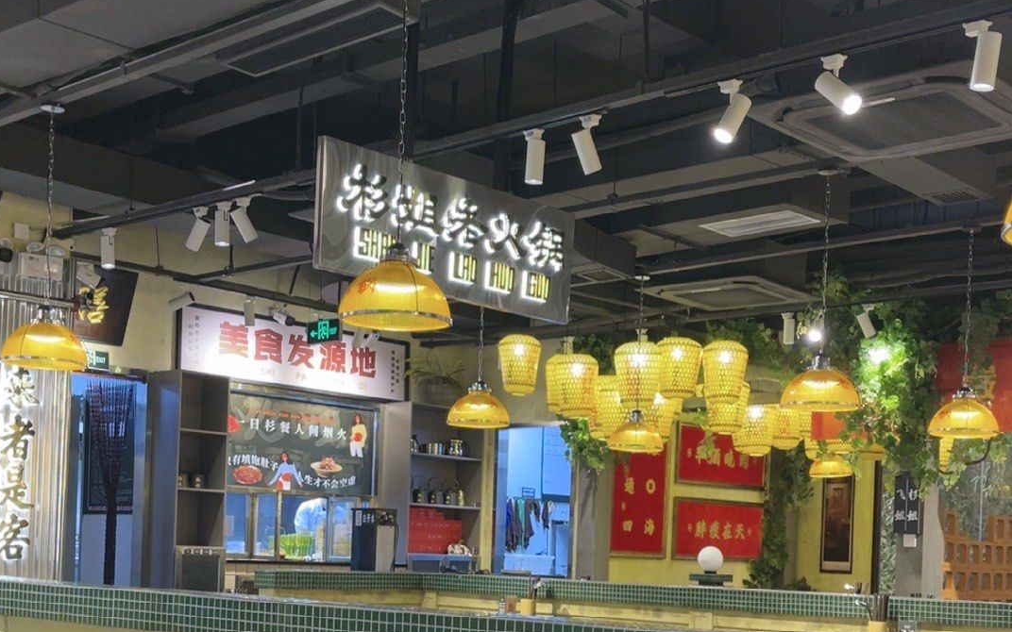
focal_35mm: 84
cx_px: 503
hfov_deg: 24.6
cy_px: 326
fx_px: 2317
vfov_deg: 15.5
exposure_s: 1/50
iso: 100
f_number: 1.6
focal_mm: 5.1
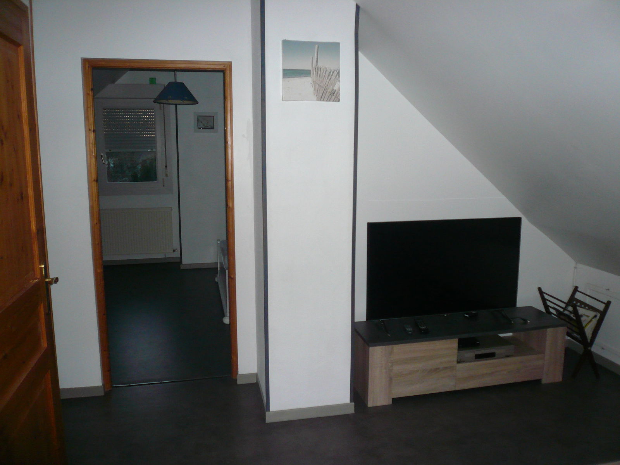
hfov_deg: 63.4
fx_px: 502
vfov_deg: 49.7
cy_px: 232
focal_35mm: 28
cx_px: 310
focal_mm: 4.6
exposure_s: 1/30
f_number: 2.8
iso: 200
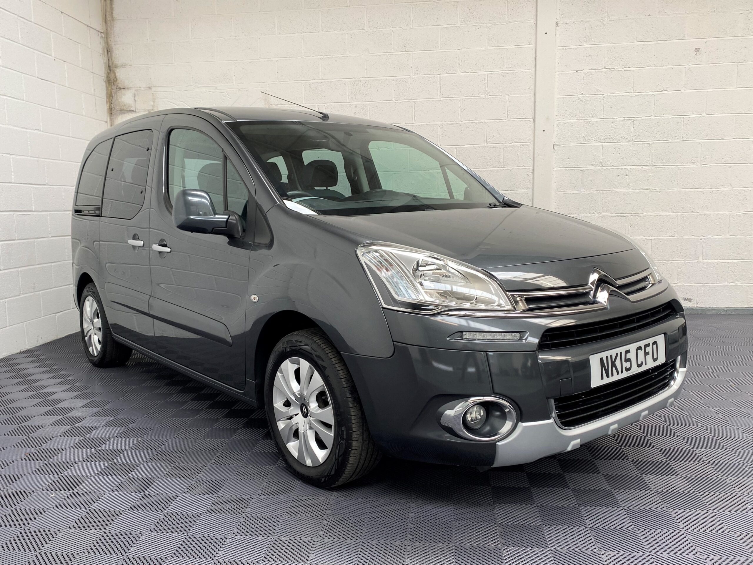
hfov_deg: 67.3
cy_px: 282
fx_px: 566
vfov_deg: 53.1
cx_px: 376
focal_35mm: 26
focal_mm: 4.25
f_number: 1.8
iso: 64
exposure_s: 1/100
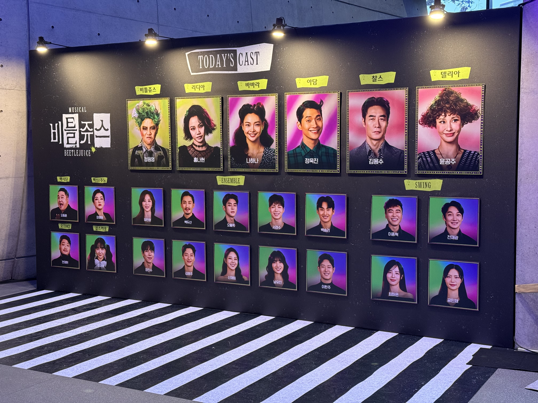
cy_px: 202
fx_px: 746
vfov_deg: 30.3
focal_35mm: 48
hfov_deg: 39.7
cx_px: 269
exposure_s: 1/60
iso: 250
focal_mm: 6.76
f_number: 1.78
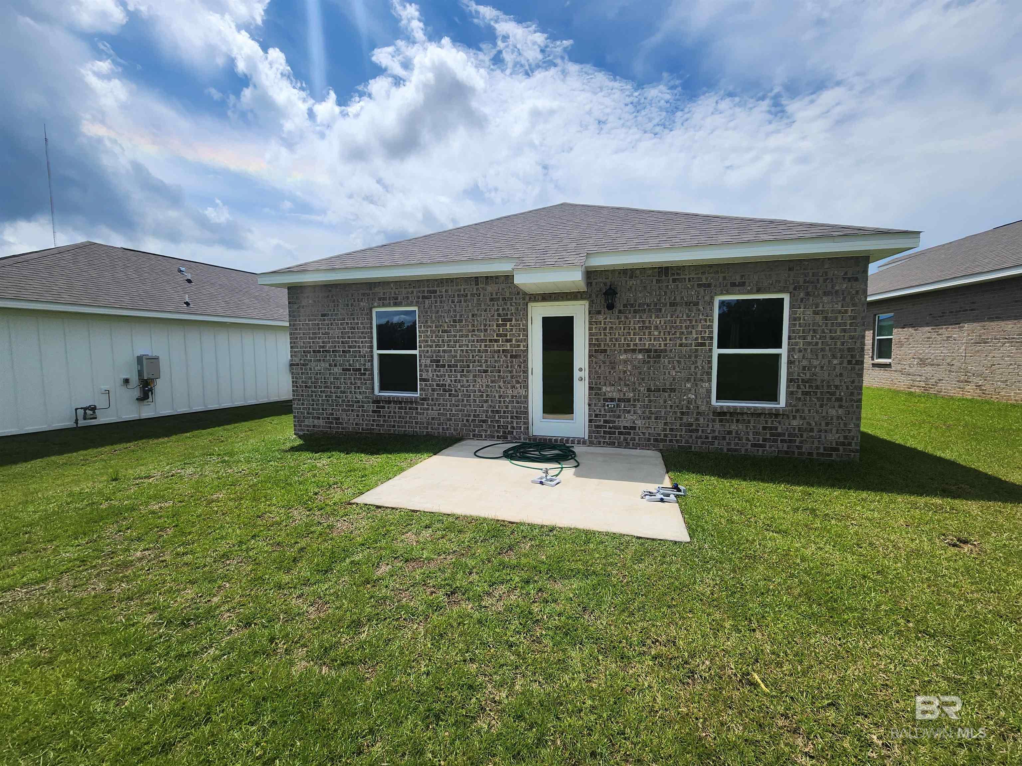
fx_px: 384
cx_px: 511
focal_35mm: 13
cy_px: 383
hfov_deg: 106.2
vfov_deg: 89.9
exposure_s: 1/4064
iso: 50
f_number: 2.2
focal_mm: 2.2
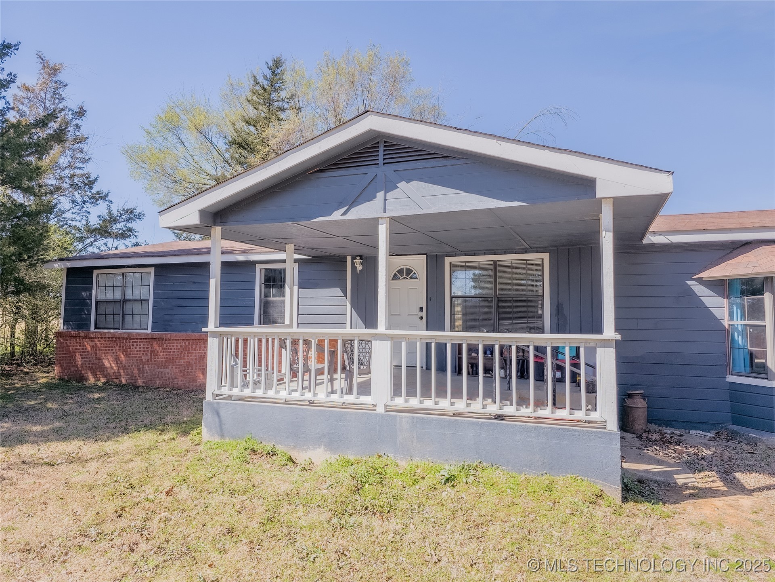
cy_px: 291
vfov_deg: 58.9
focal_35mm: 23
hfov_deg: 73.9
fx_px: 515
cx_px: 388
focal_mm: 6.3
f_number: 1.7
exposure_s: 1/750
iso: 80
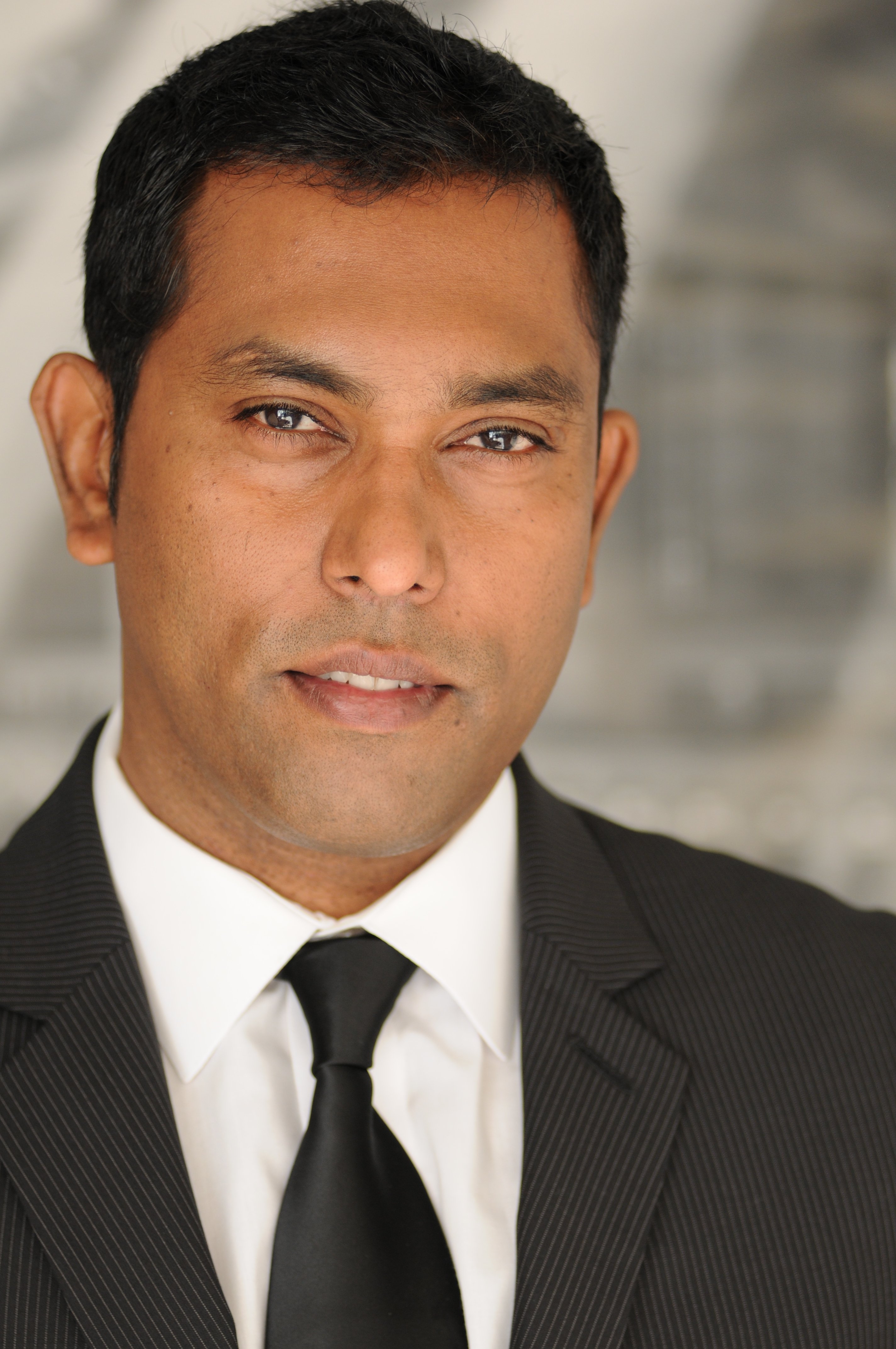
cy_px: 674
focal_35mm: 188
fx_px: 7018
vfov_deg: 11.0
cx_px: 448
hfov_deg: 7.3
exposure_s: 1/160
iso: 250
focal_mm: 125
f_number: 2.8
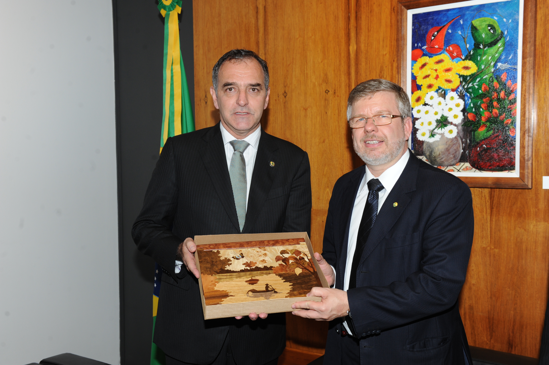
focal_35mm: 40
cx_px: 274
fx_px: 610
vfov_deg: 33.4
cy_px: 182
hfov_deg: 48.5
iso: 800
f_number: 6.3
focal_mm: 40
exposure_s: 1/80
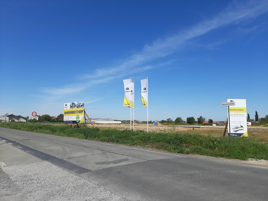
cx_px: 134
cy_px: 100
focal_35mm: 26
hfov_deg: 67.3
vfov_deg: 53.1
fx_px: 201
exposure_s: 1/4405
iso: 40
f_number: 1.7
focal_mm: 3.93
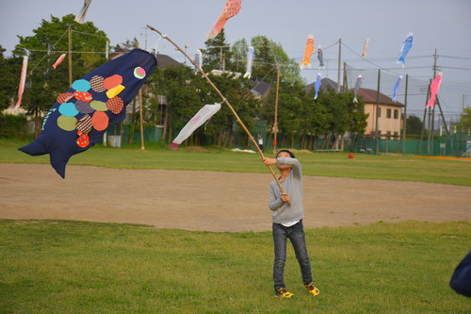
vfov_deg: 13.8
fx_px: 1295
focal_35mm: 99
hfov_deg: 20.6
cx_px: 236
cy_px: 157
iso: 400
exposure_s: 1/640
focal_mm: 66
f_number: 6.3
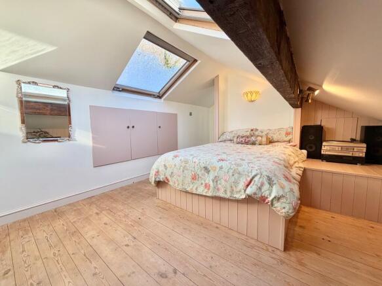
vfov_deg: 85.7
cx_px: 191
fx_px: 154
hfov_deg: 102.1
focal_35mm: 14
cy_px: 143
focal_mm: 2.22
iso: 100
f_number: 2.2
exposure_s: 1/121
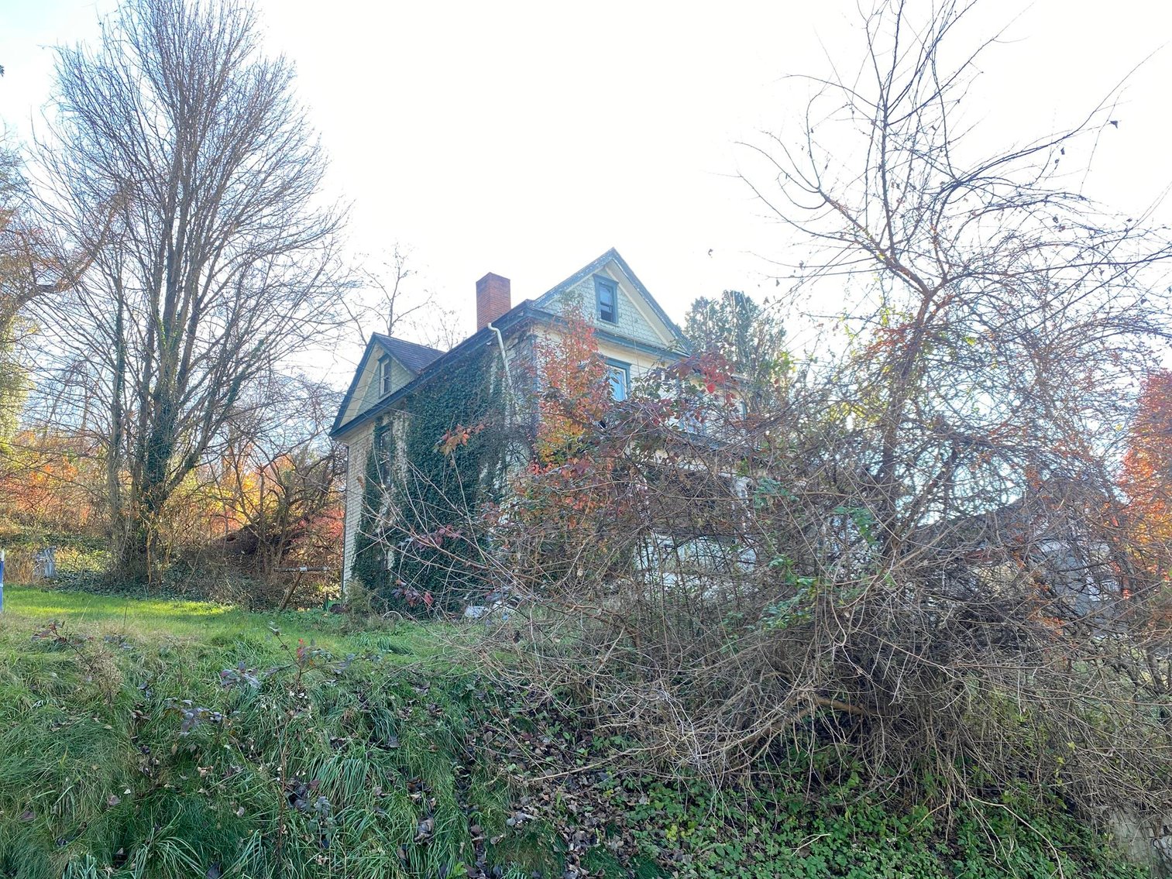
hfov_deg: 67.3
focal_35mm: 26
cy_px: 440
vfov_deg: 53.1
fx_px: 880
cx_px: 586
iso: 32
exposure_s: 1/122
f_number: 1.8
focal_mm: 4.25
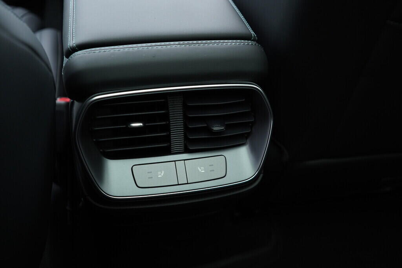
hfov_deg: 53.1
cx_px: 201
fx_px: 402
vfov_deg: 36.9
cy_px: 134
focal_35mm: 36
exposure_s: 1/40
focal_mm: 24
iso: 400
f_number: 2.8
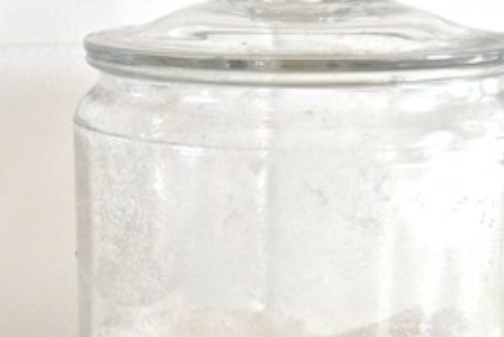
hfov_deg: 19.0
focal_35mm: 102
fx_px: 1436
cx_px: -79
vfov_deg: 13.4
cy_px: 135
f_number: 3.8
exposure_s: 1/320
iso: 1000
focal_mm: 23
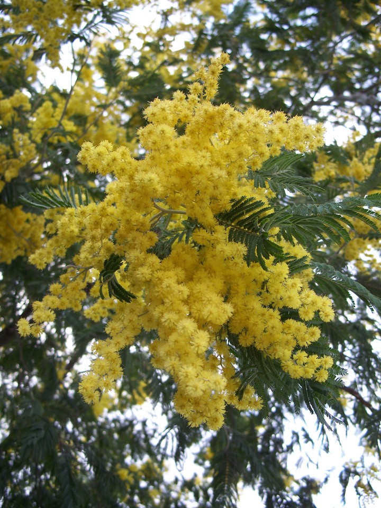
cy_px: 254
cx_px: 190
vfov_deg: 50.1
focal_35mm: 37
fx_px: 543
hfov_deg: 38.7
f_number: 2.8
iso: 64
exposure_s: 1/60
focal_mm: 7.8
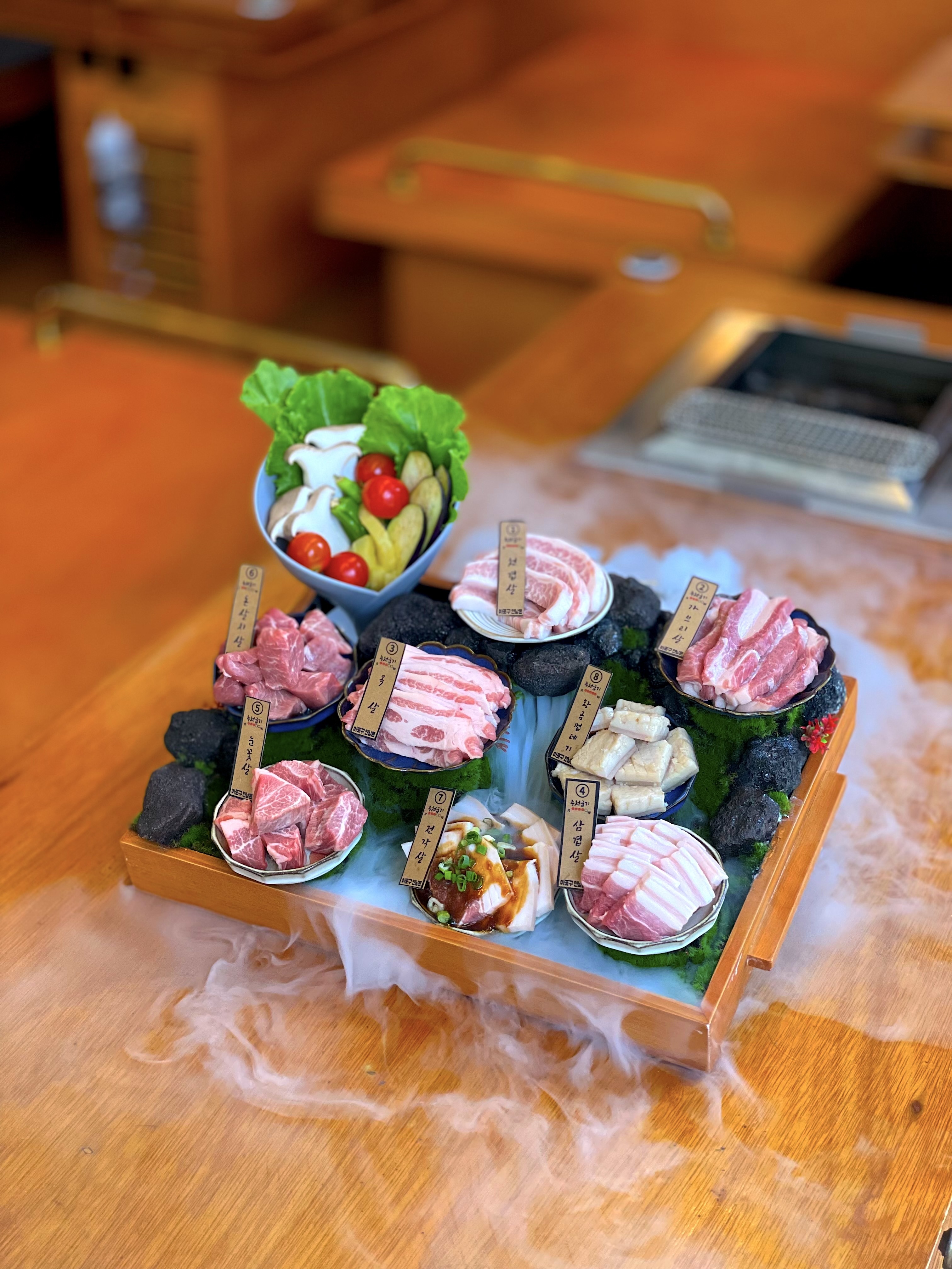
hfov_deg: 28.0
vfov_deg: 36.8
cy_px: 634
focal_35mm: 52
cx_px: 476
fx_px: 1907
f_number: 2
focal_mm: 6
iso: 100
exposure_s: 1/120
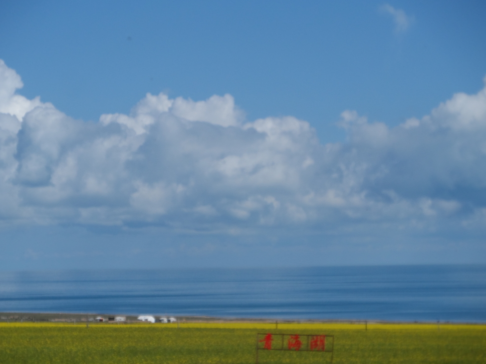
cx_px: 230
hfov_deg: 10.5
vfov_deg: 7.9
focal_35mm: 188
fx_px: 2639
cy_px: 188
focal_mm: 28.9
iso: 80
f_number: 4.5
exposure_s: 1/1000
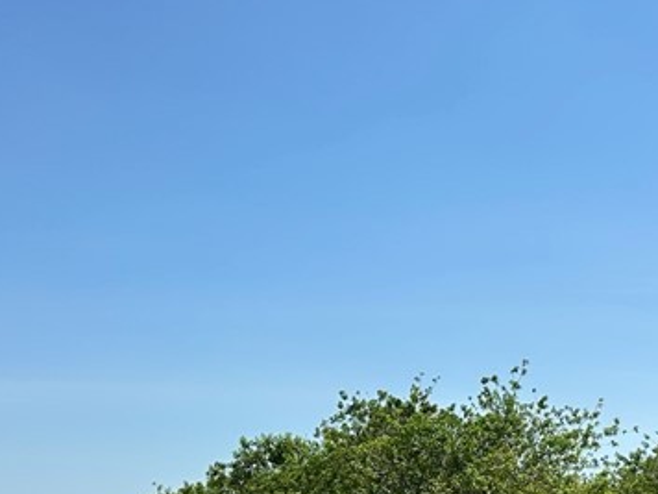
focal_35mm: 69
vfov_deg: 21.3
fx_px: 1312
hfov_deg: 27.6
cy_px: 248
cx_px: 519
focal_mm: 6.86
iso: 80
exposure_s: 1/7042
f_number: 1.78
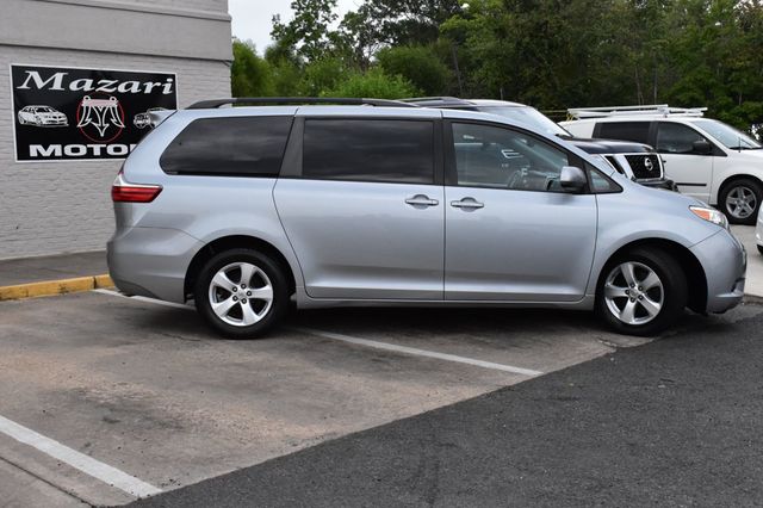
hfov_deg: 46.4
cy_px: 254
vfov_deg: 31.9
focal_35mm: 42
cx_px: 382
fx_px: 890
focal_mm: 28
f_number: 13
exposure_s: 1/1000
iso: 2500
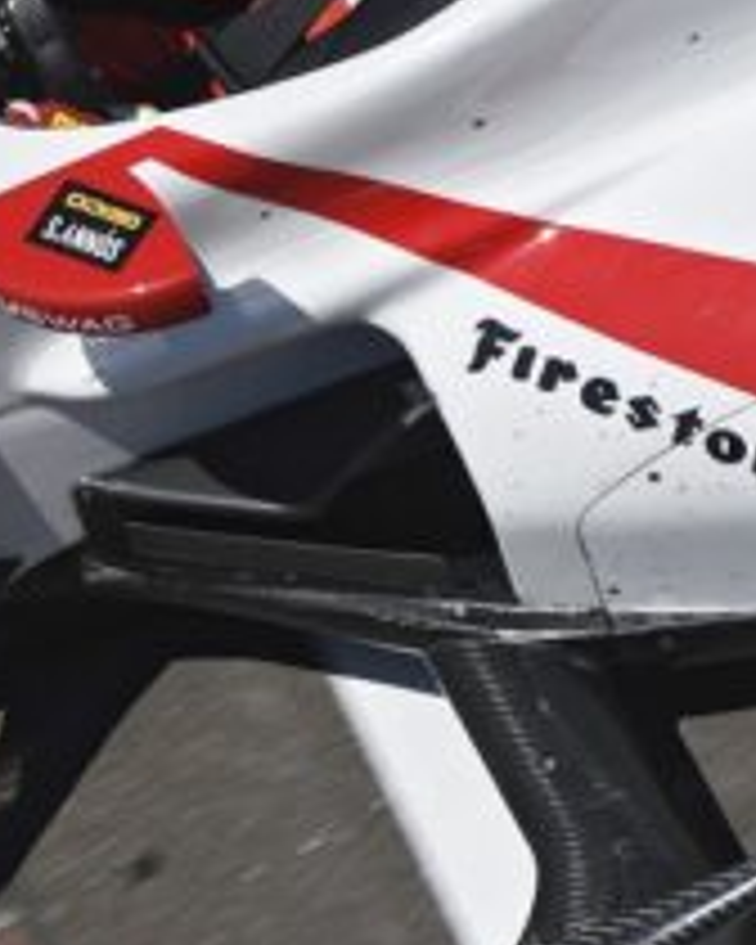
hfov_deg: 0.7
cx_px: -585
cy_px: 315
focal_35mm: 2334
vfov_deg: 0.8
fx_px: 65278
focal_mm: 500
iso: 250
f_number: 9
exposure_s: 1/1250
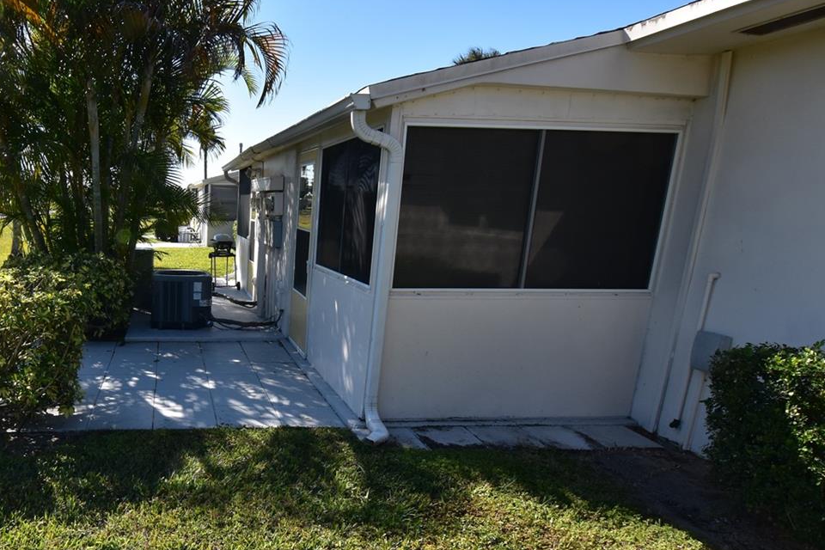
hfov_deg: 66.4
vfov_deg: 50.4
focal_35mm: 25
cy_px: 367
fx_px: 573
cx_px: 192
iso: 400
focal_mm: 10
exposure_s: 1/320
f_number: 10
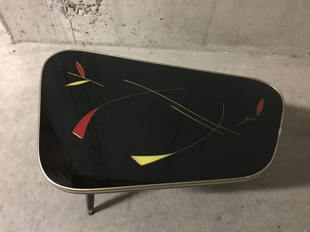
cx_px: 155
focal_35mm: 29
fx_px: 260
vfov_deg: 48.2
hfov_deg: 61.7
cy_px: 116
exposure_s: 1/4
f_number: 2.2
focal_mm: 4.15
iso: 200
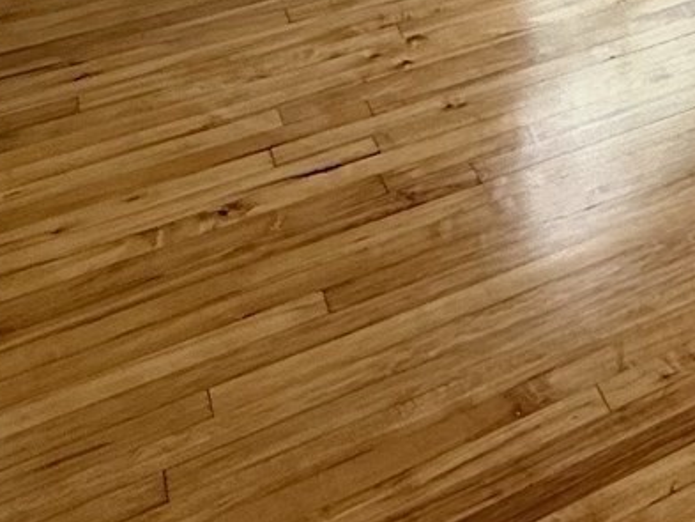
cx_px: 1134
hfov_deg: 21.1
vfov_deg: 17.3
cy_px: -352
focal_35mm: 73
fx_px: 1466
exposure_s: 1/324
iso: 64
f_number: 2.2
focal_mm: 2.22
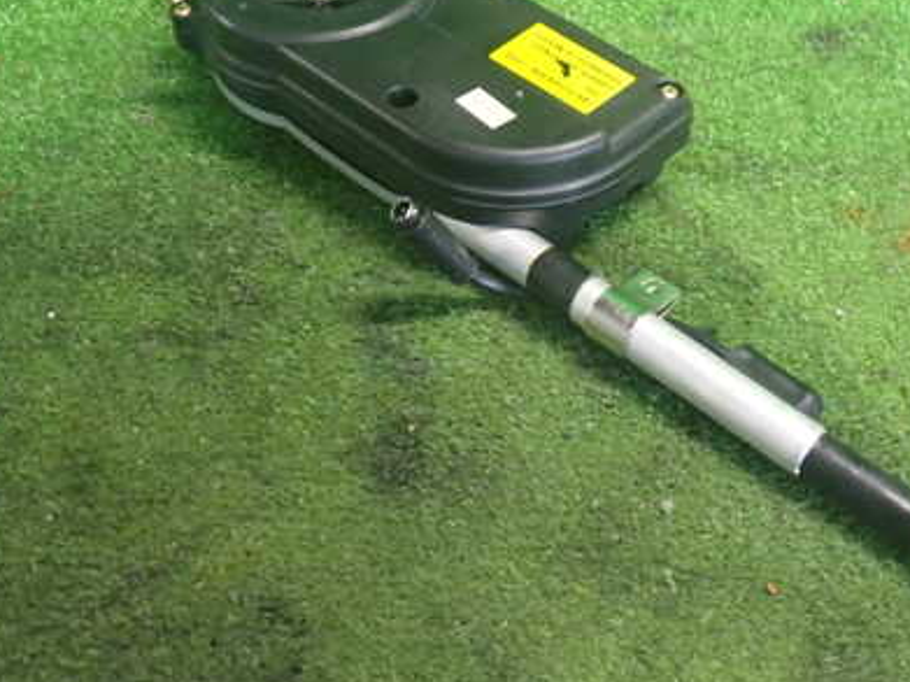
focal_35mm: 46
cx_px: 554
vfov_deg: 31.3
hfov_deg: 41.0
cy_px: 249
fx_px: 1209
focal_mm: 5.4
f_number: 2.3
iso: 640
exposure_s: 1/30
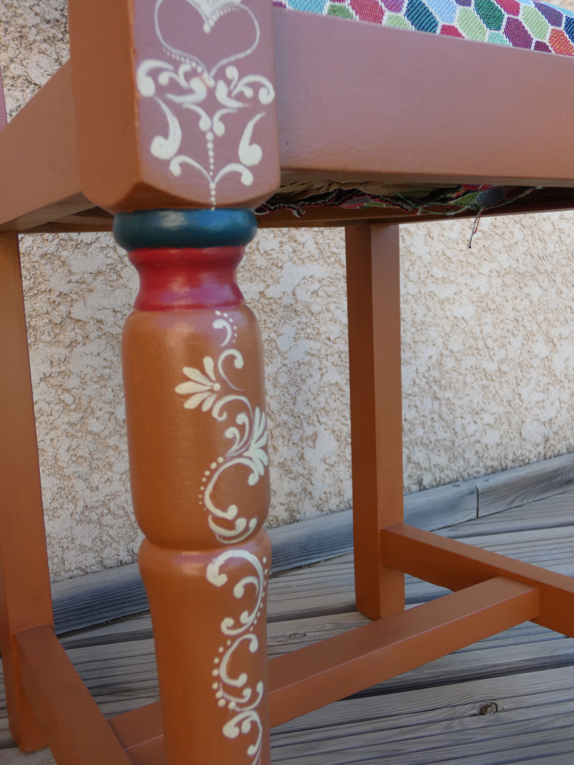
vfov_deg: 51.4
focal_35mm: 36
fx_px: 796
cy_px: 382
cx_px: 287
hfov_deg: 39.7
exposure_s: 1/125
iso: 80
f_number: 3.5
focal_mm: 6.5
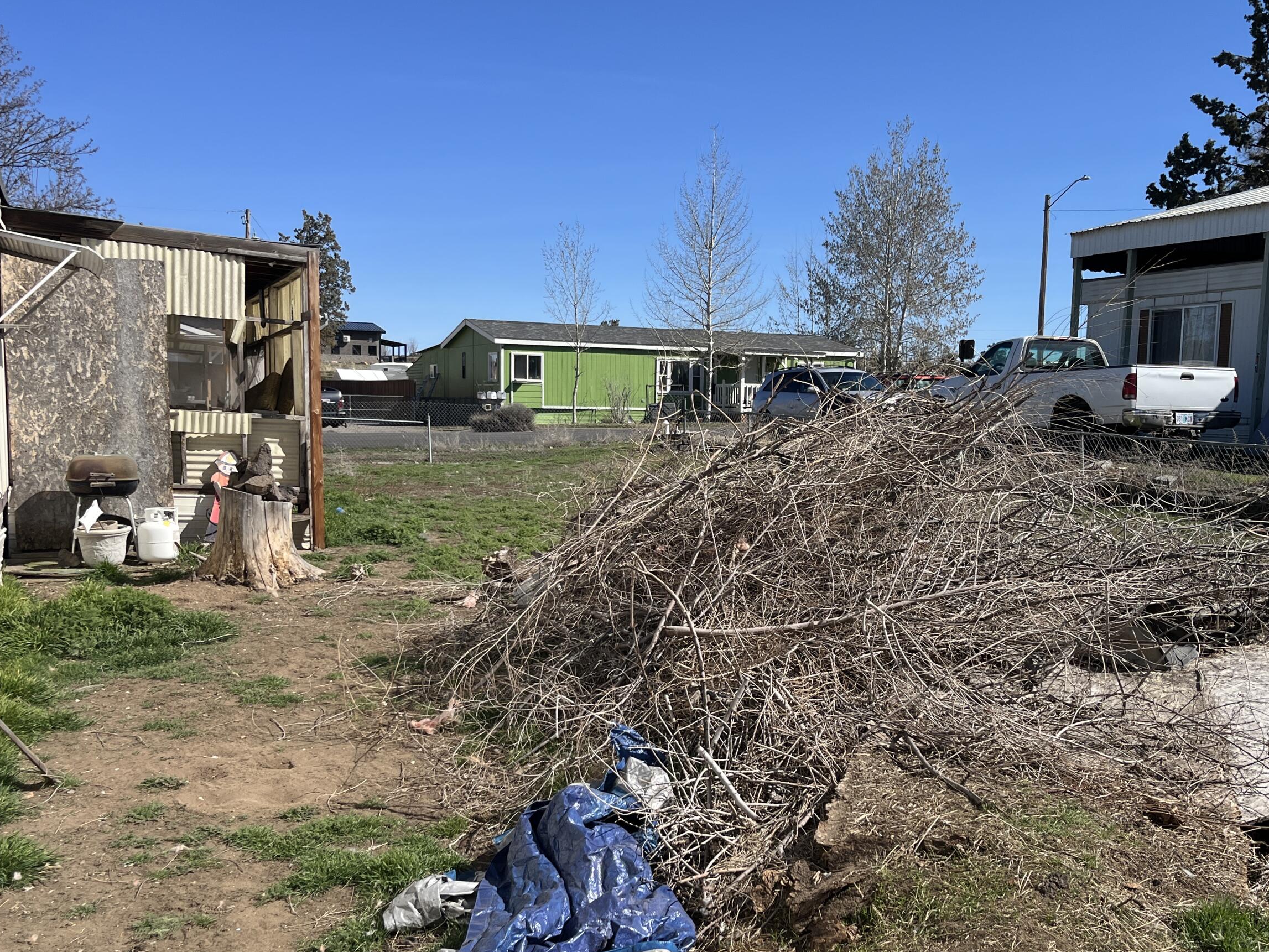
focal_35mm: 34
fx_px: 1247
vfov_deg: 41.8
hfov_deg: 53.9
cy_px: 514
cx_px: 693
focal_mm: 5.1
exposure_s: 1/3521
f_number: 1.6
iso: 50
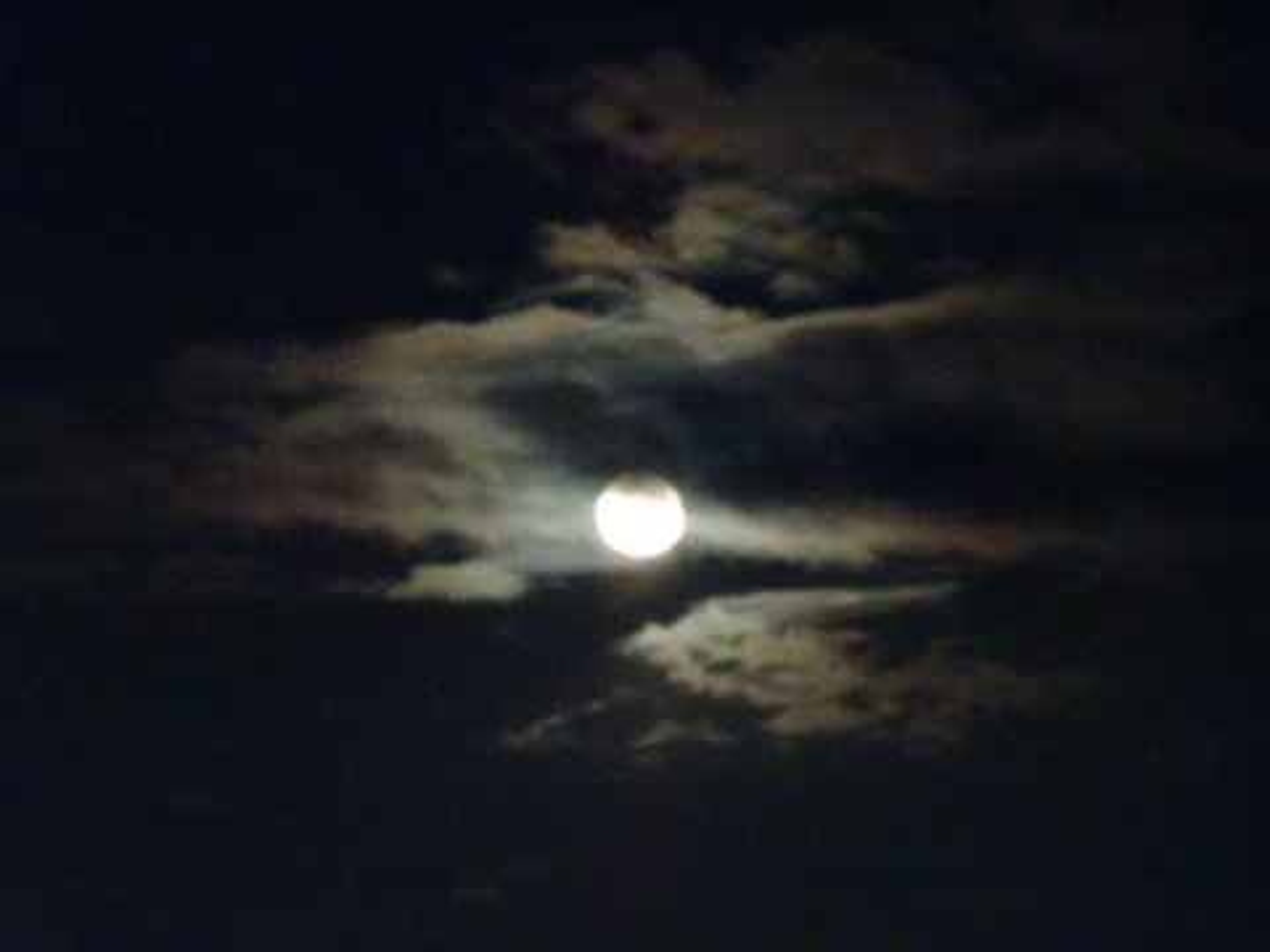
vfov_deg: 6.2
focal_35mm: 239
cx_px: 635
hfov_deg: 8.3
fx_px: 8768
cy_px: 476
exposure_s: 1/8
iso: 3200
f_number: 6.3
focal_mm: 40.86
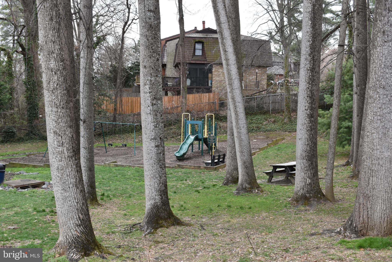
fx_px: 490
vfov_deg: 29.9
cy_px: 131
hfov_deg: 43.6
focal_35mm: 45
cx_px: 196
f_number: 7.1
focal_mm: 30
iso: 400
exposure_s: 1/200
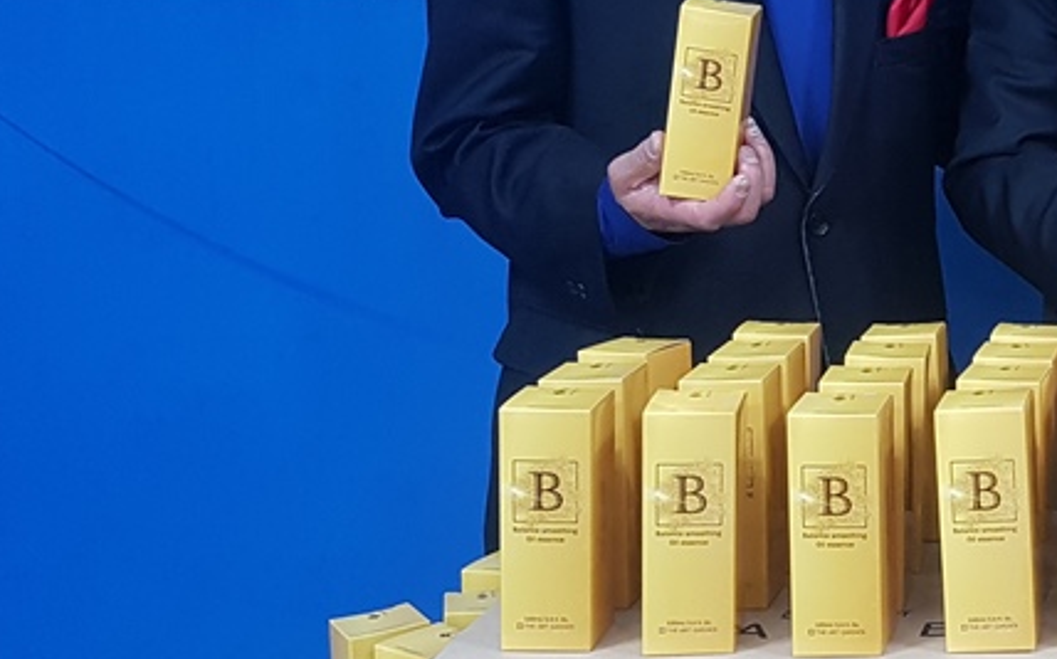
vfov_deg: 19.3
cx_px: 1227
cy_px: 67
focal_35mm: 66
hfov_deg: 27.7
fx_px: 1900
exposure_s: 1/60
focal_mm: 4.2
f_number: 1.7
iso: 160
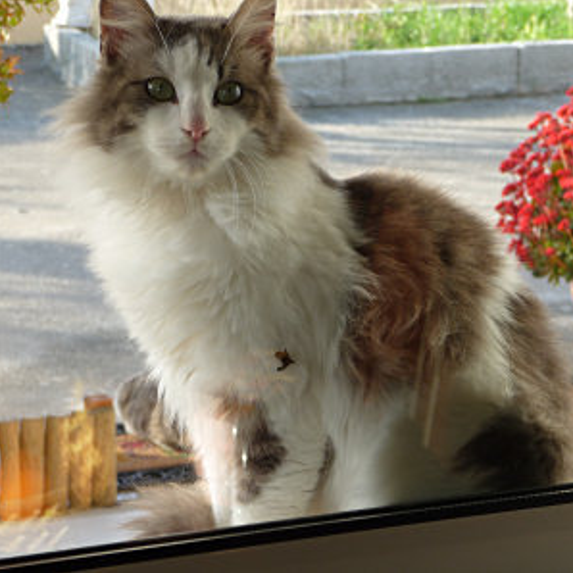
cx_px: 271
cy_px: 286
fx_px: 2491
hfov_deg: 13.1
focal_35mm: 133
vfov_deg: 13.1
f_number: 4.7
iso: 100
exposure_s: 1/60
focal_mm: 19.1
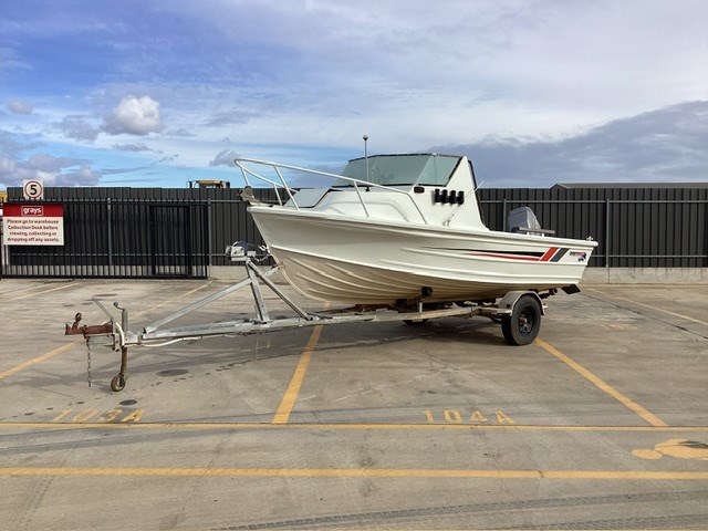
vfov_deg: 45.4
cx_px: 354
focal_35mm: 31
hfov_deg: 58.4
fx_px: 634
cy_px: 266
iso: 25
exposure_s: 1/1733
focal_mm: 3.3
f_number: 2.4
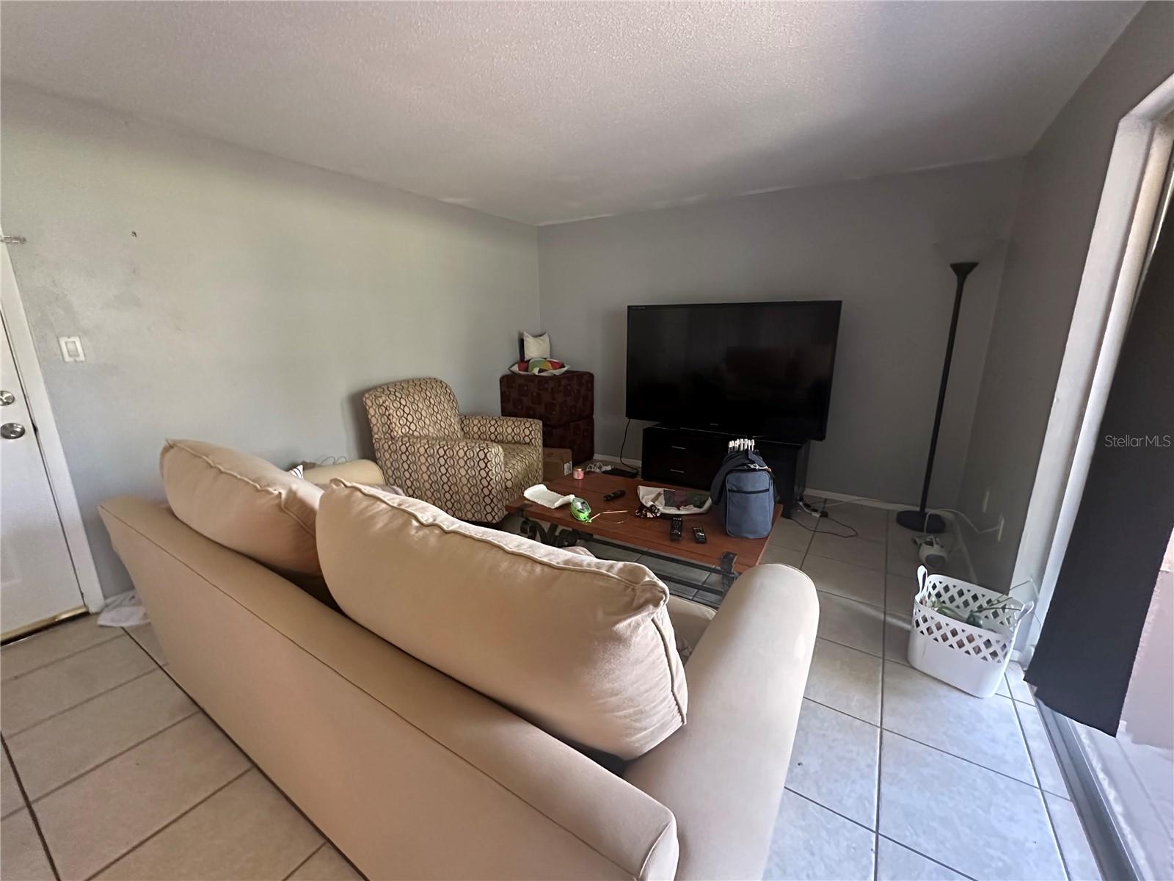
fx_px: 475
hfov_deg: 102.1
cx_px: 587
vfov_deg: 85.7
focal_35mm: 14
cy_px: 440
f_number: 2.2
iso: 1250
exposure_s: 1/60
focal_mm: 2.22
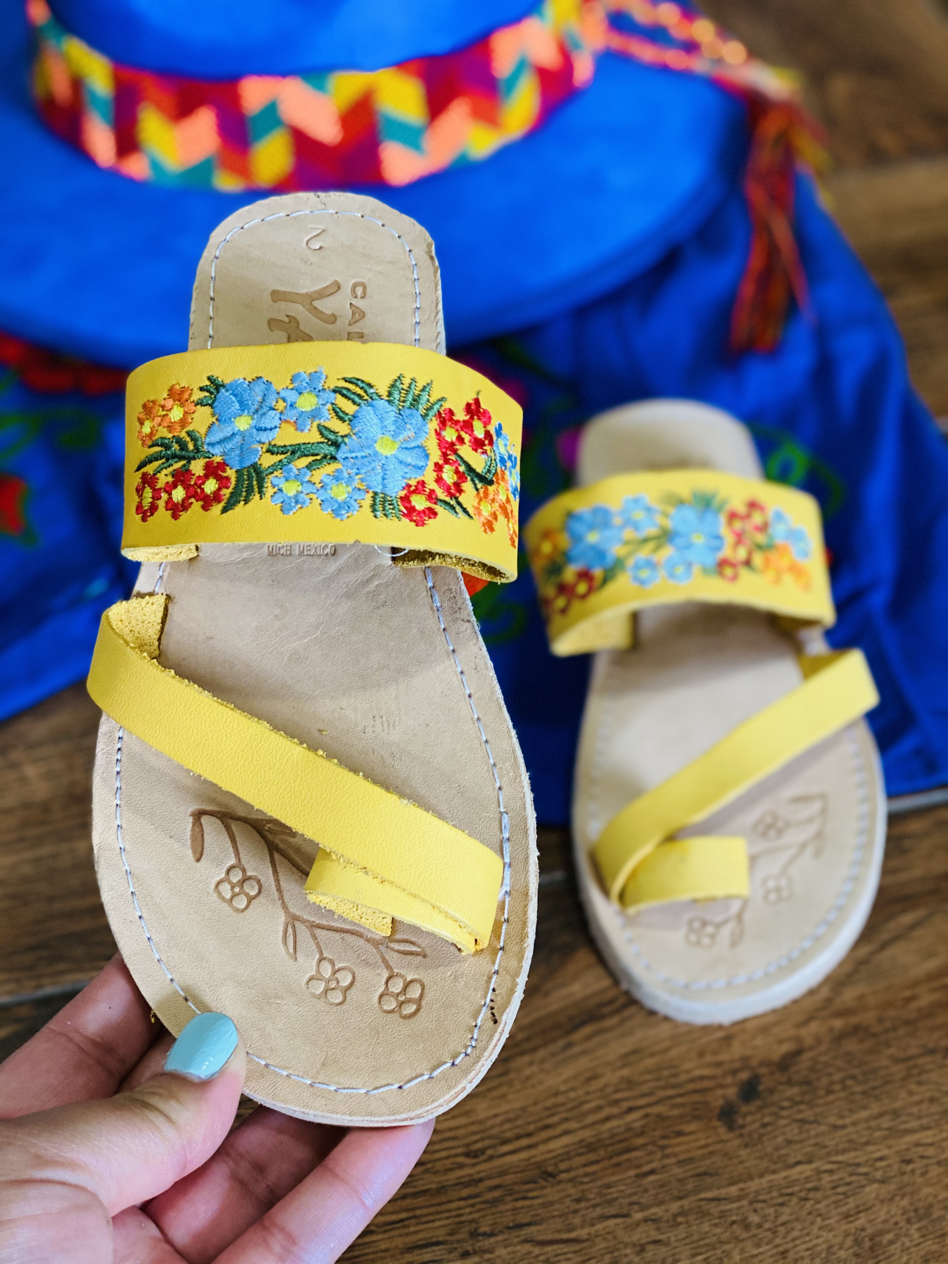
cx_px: 474
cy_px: 632
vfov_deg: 36.8
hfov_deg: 28.0
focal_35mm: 52
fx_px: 1899
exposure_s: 1/40
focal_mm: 6
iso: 250
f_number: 2
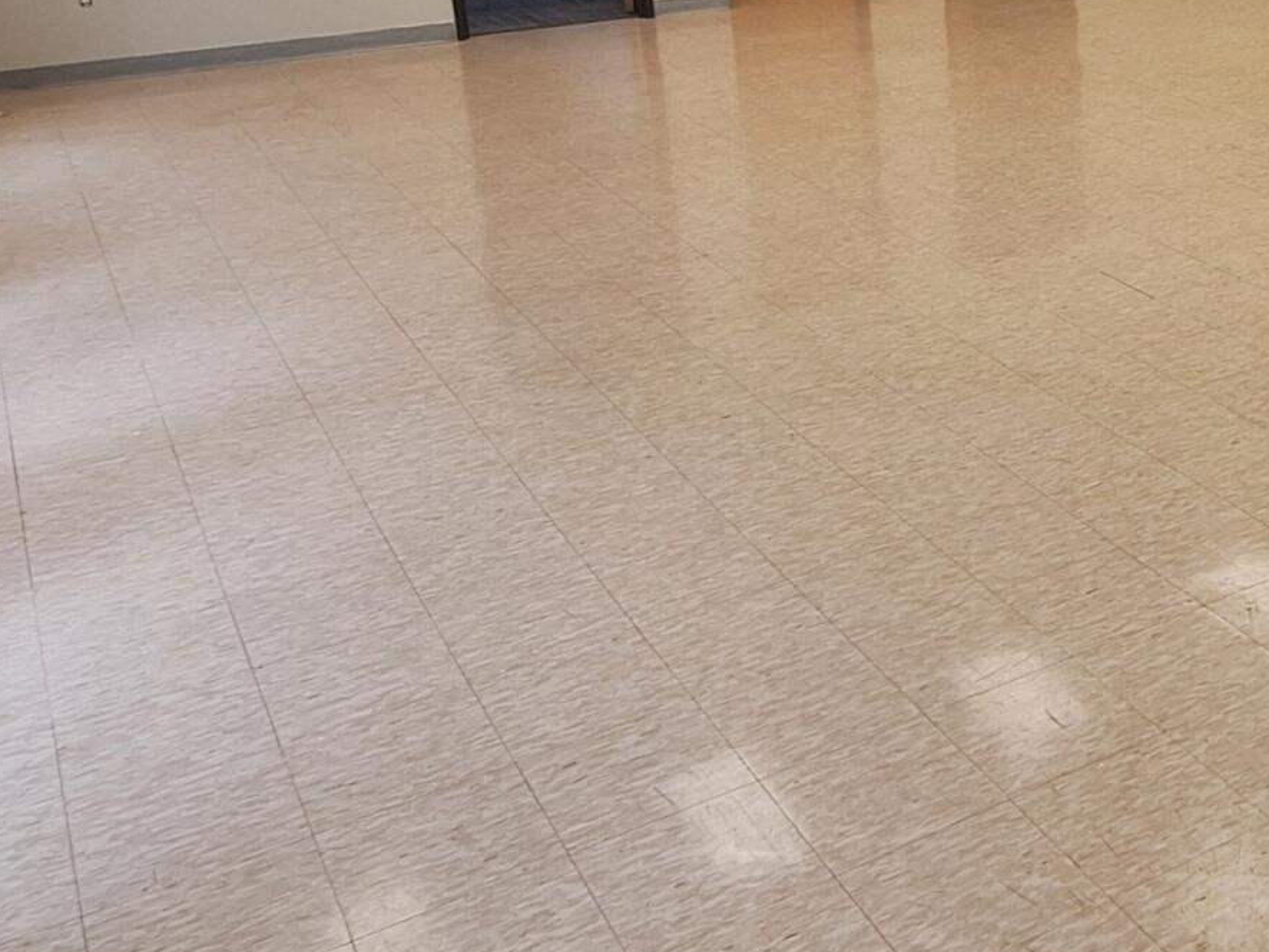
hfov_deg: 37.9
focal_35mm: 44
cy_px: 195
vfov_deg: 32.0
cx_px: 1292
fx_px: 1613
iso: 50
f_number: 2.2
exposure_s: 1/60
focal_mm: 1.74
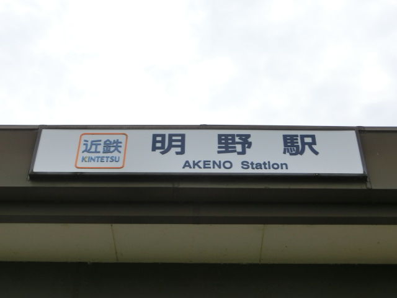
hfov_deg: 32.2
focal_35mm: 60
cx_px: 198
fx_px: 688
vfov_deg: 24.4
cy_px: 149
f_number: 5
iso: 80
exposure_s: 1/1000
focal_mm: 10.7
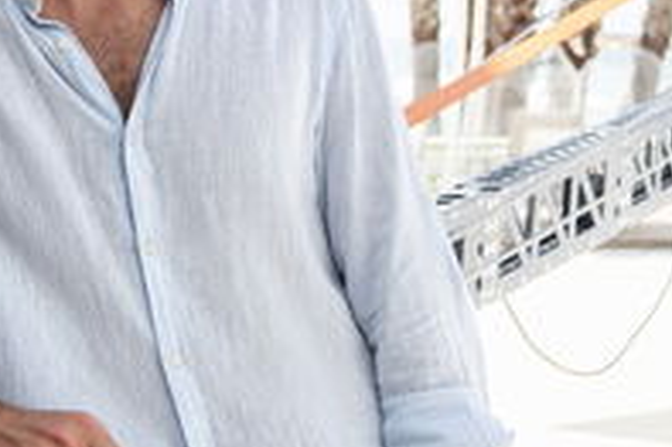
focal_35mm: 122
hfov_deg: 16.7
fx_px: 2275
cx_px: 150
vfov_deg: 11.1
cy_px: 38
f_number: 4
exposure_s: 1/80
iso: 125
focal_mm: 27
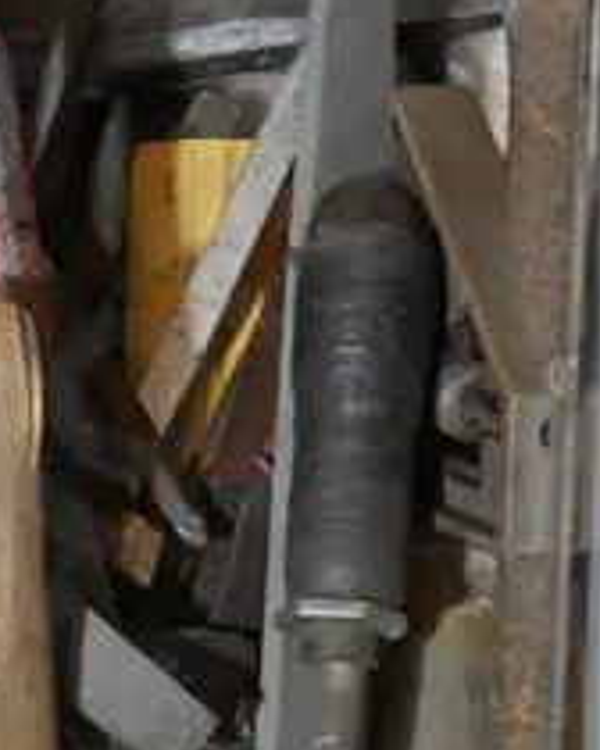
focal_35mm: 162
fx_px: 3596
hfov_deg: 9.4
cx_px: -191
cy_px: 818
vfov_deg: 11.7
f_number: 4
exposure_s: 1/60
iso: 500
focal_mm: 17
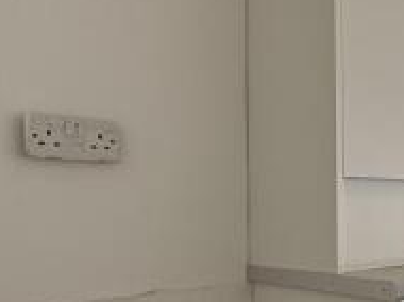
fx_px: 501
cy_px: 212
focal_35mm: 43
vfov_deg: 33.1
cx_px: 528
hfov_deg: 32.6
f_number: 2.2
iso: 100
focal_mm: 2.22
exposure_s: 1/99
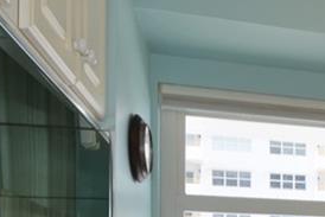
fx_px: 506
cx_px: 427
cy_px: 270
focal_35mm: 56
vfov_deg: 22.1
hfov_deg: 28.8
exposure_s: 1/160
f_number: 6.3
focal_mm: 10
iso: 200
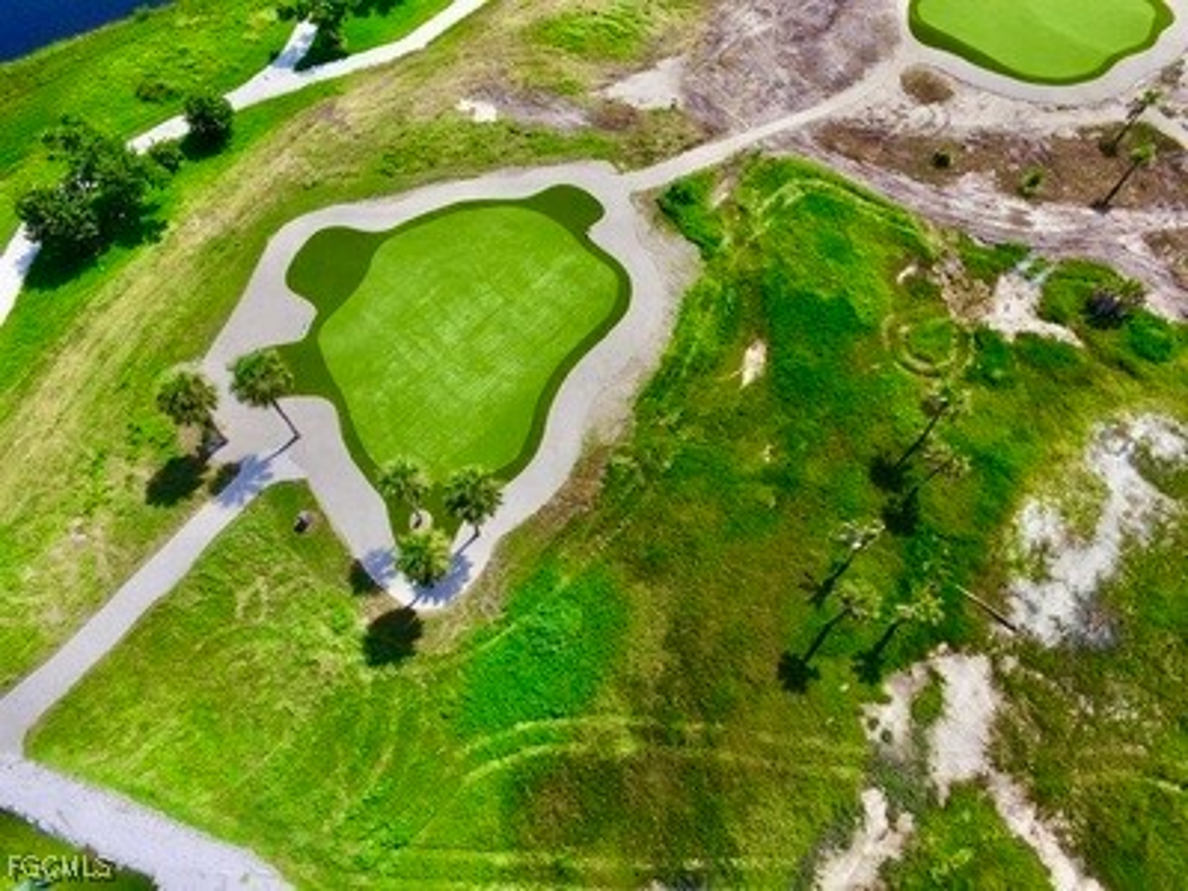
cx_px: 594
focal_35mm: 20
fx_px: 686
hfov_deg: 81.7
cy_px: 446
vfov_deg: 66.0
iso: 100
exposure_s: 1/1464
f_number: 2.8
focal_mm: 3.61
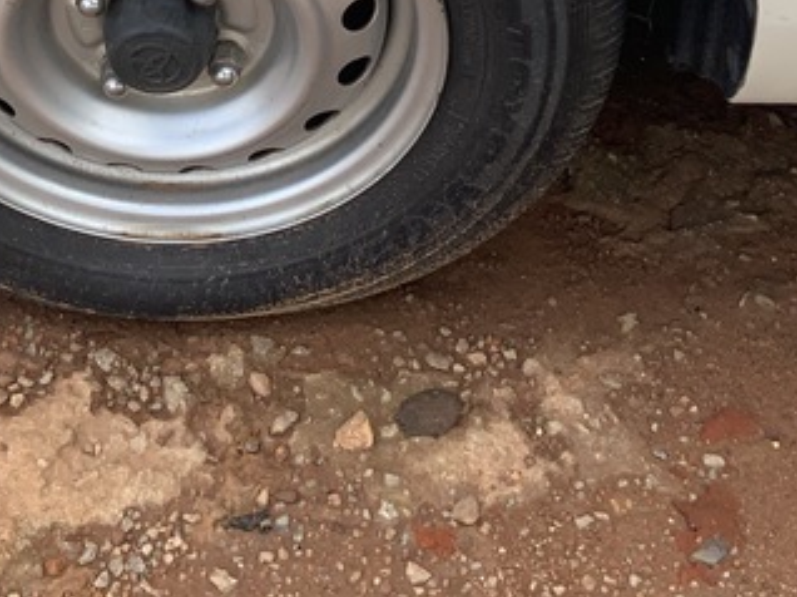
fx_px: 1679
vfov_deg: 18.8
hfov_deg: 26.6
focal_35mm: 73
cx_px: 283
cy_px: -153
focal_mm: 3
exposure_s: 1/568
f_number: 1.8
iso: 16
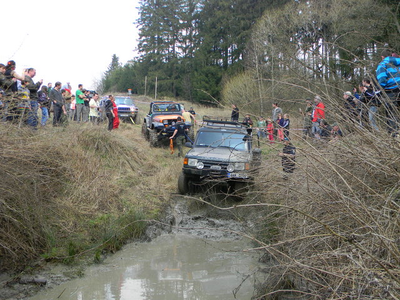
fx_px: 416
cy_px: 150
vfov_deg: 39.7
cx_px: 200
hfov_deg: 51.4
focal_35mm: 36
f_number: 3.7
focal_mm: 6.4
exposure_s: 1/194
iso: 80
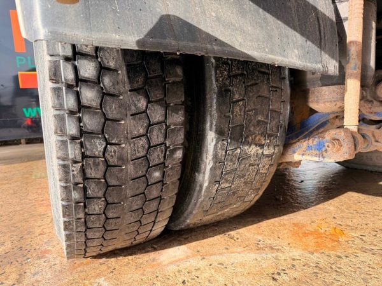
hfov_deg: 71.6
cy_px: 143
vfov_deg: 56.8
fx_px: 265
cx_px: 191
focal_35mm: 24
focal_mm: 6.76
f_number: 1.78
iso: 80
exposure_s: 1/488
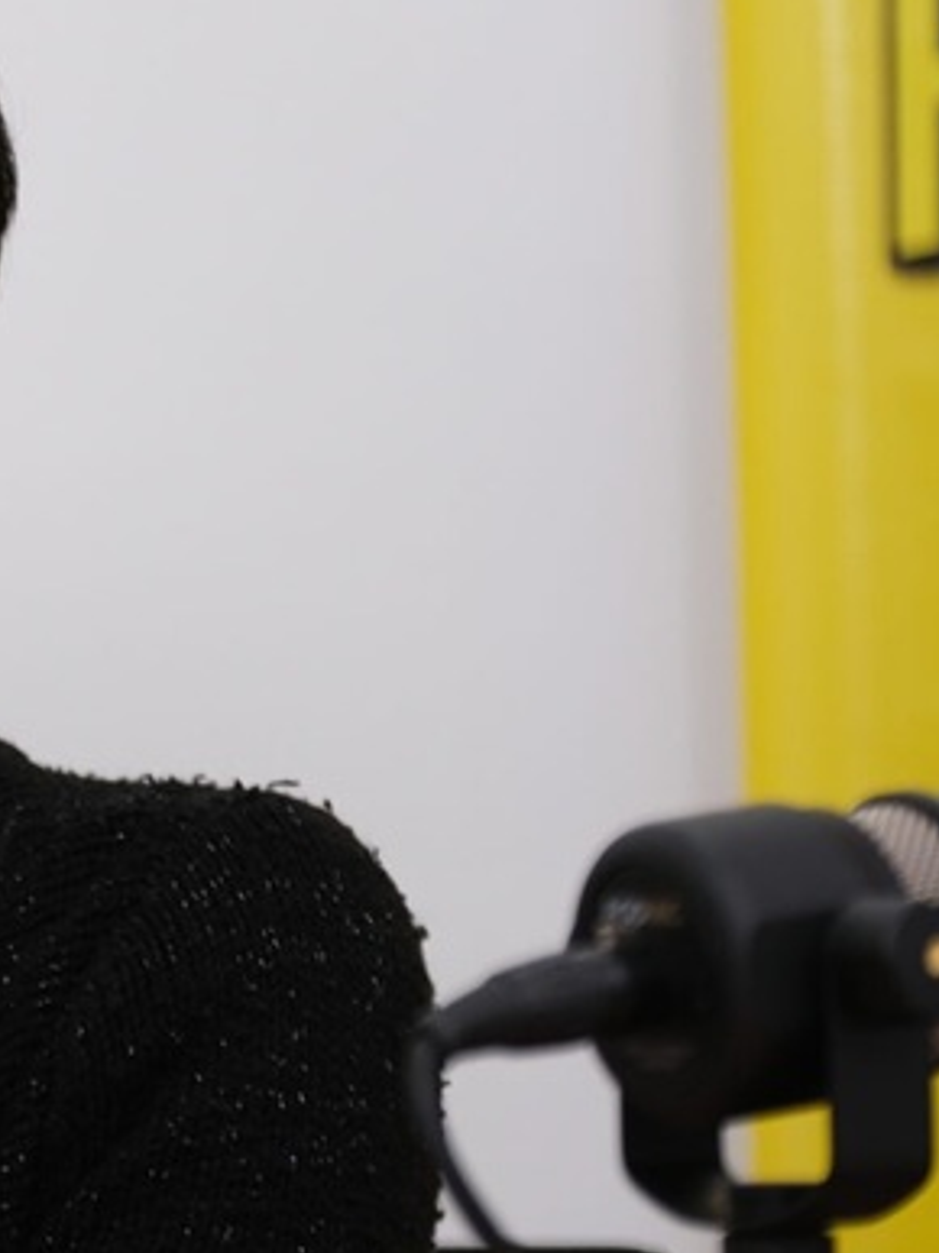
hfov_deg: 4.3
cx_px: -550
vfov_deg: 5.8
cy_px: 753
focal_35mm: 342
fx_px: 12376
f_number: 2.8
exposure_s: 1/60
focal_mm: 90.6
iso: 400
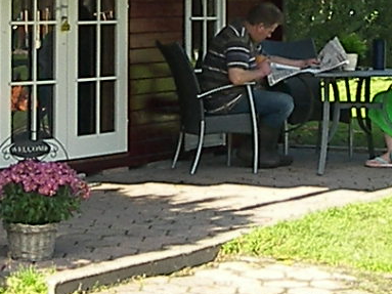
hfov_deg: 15.1
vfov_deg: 11.2
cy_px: -19
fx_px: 1483
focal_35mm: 131
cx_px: 163
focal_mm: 10.2
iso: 400
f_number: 3.6
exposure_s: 1/1250
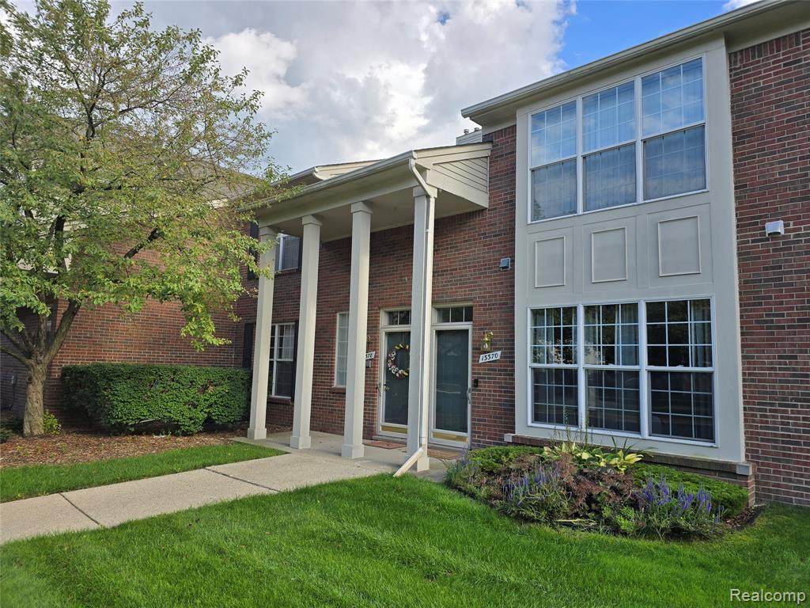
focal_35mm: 23
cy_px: 304
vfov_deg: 58.9
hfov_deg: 73.9
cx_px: 405
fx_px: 538
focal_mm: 6.3
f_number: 1.7
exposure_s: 1/463
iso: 12
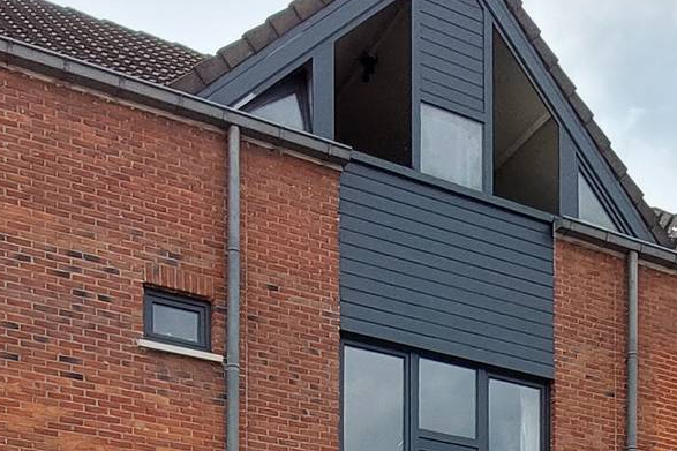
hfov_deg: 32.8
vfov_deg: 17.1
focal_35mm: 59
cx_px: 562
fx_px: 1109
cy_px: 896
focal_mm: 1.74
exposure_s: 1/994
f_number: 2.2
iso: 50
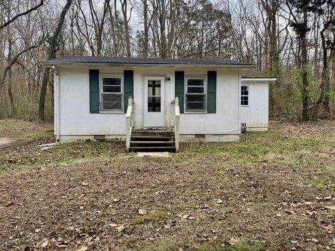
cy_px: 126
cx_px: 168
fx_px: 232
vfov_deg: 56.8
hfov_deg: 71.6
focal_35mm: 24
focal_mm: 6.76
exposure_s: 1/693
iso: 80
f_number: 1.78
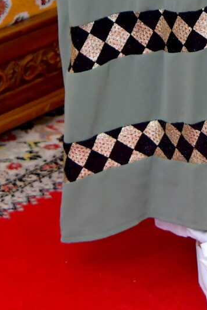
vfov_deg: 7.4
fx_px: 2293
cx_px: 199
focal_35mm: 266
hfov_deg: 5.2
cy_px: -308
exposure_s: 1/125
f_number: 7.1
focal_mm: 55
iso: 1000
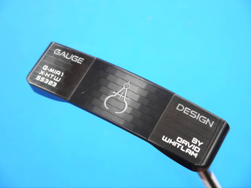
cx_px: 126
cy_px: 94
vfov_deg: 18.9
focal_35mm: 78
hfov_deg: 25.0
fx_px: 566
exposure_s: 1/80
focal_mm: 39
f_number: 5.5
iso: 800
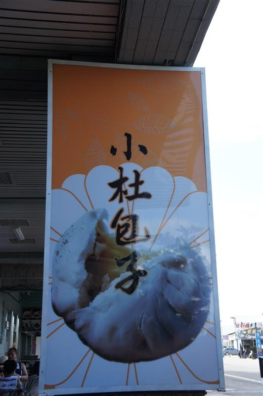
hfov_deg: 29.2
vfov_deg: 42.8
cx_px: 132
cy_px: 198
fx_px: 505
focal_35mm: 46
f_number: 6.3
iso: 200
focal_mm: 31
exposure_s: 1/100
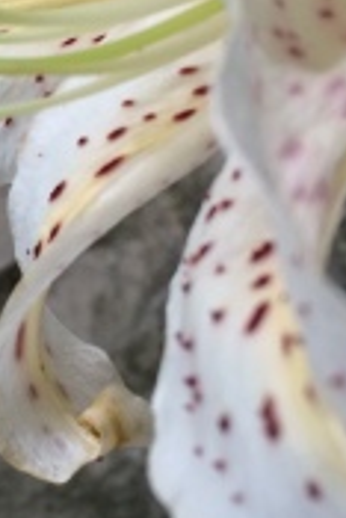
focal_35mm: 89
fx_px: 1280
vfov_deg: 22.7
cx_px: -50
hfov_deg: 14.9
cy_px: 167
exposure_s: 1/40
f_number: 2.2
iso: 40
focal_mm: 4.12
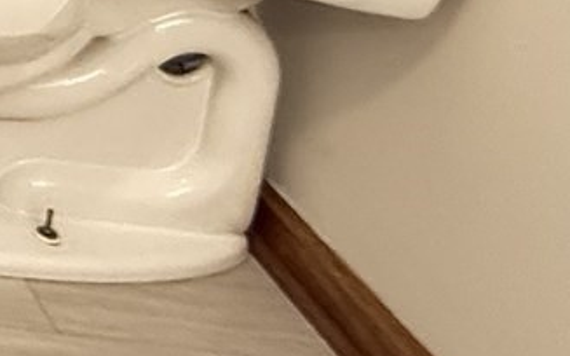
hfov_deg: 14.3
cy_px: -435
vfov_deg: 11.9
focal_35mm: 93
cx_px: -824
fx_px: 1444
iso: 800
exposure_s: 1/60
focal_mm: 2.22
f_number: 2.2
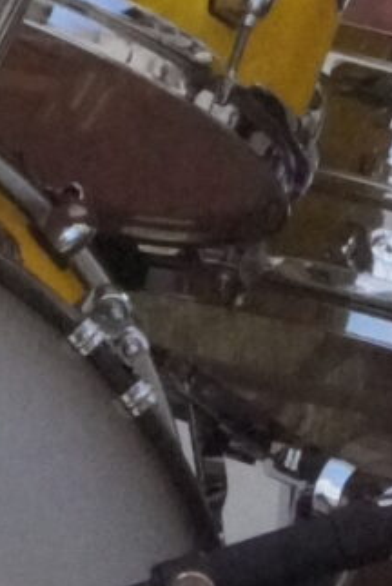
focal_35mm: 1015
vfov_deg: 2.0
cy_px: -466
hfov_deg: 1.4
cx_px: 345
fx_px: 16542
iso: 16000
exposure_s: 1/4000
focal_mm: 114
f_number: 29
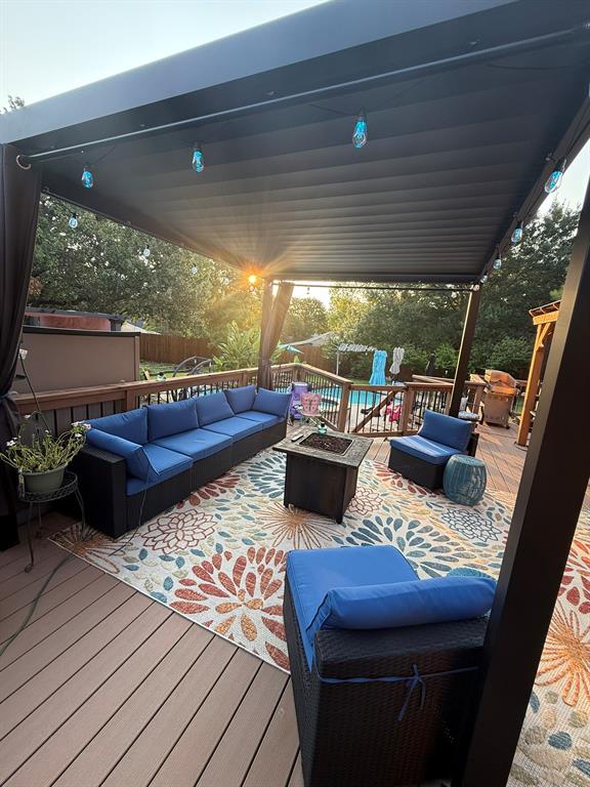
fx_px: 318
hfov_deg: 85.7
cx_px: 295
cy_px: 394
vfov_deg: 102.1
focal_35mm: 14
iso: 64
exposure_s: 1/108
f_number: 2.2
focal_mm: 2.22
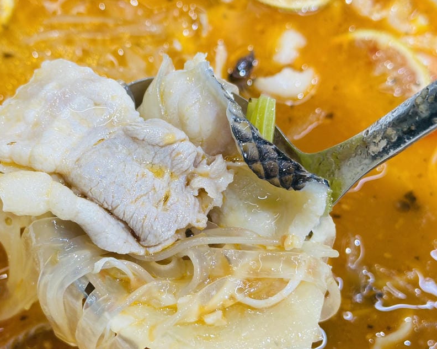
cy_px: 217
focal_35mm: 71
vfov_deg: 21.5
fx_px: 918
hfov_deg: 26.7
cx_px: 159
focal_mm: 6.86
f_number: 1.78
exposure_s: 1/60
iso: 64
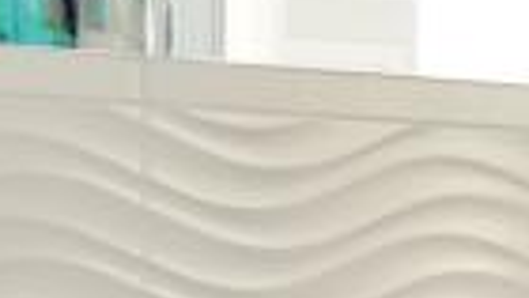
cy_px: 356
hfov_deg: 15.6
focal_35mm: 107
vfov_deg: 11.1
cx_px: 1077
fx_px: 1502
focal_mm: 14
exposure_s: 1/160
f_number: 2.2
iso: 1600
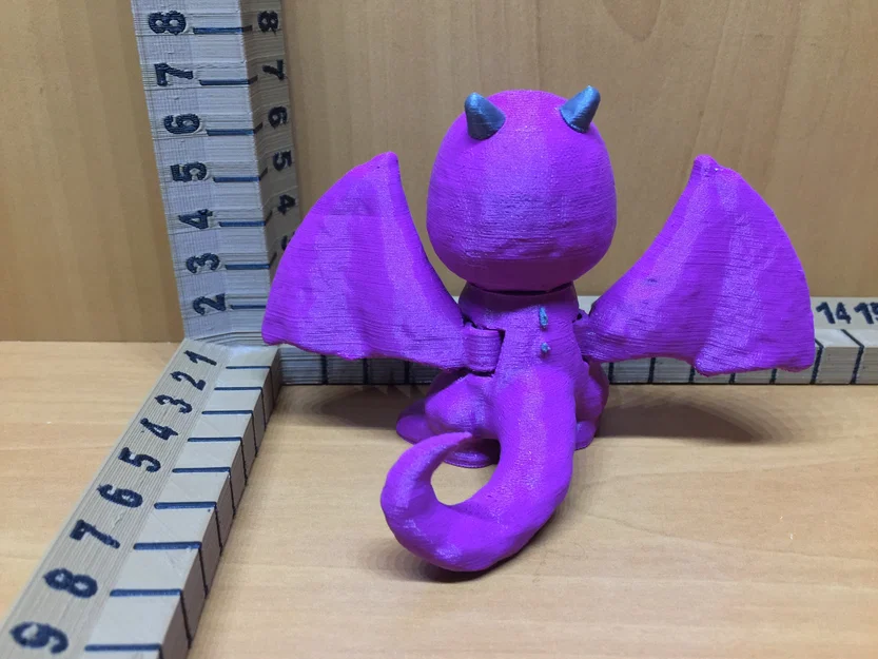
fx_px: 736
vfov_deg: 48.2
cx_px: 439
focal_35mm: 29
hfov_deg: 61.7
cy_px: 330
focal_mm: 4.15
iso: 100
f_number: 2.2
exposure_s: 1/10
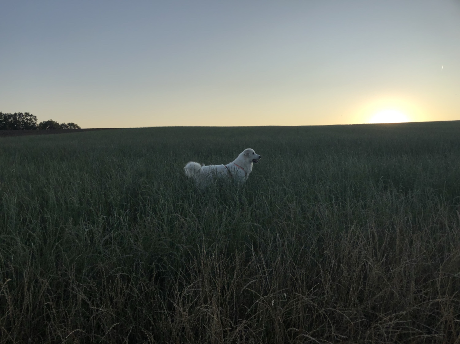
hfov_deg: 63.5
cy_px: 172
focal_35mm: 28
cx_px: 230
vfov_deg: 49.7
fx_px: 372
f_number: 1.8
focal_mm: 3.99
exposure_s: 1/2000
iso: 20
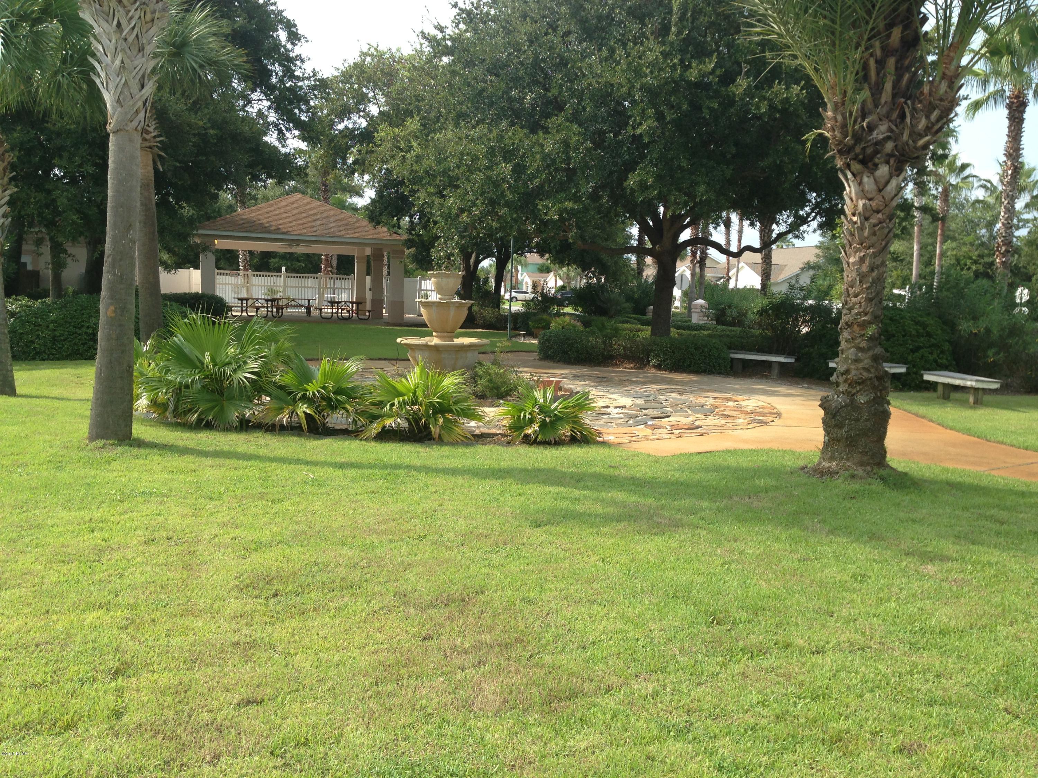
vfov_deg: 42.9
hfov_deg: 55.4
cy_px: 389
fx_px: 990
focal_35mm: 33
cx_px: 519
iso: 50
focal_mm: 4.12
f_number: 2.4
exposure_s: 1/623
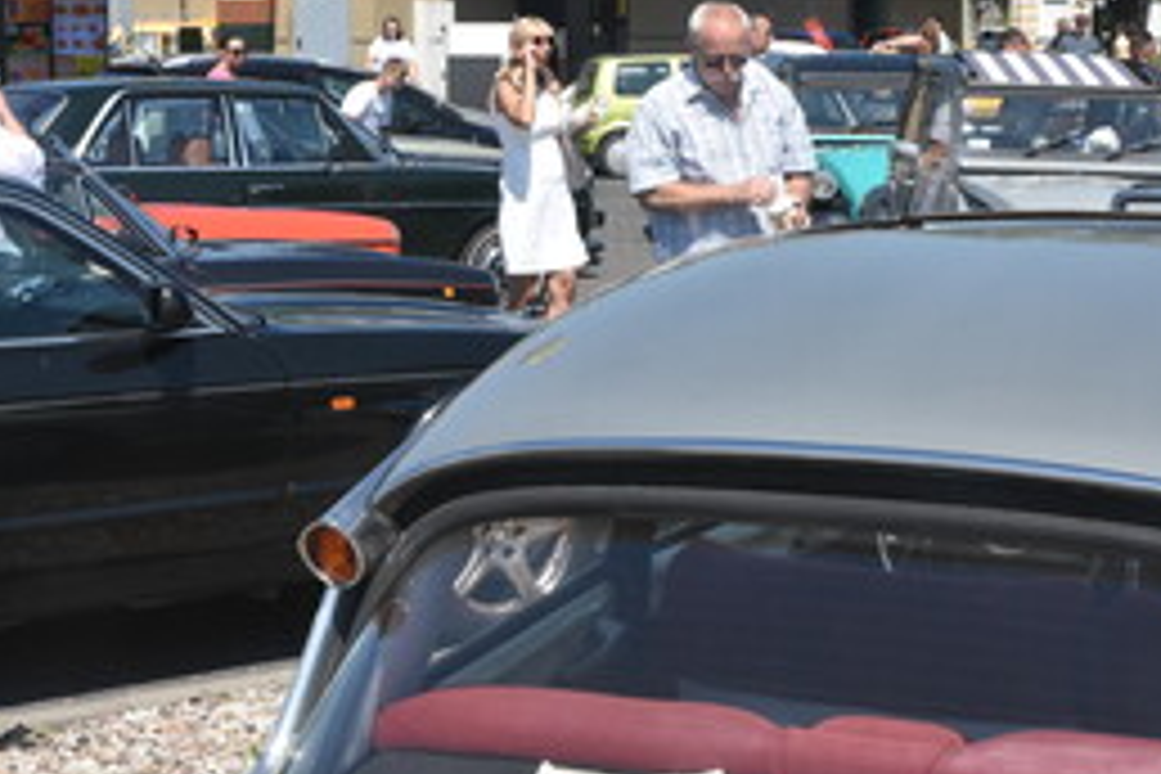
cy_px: 184
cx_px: 738
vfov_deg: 15.3
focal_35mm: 89
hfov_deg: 22.8
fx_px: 2870
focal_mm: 36
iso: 1000
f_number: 14
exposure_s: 1/800
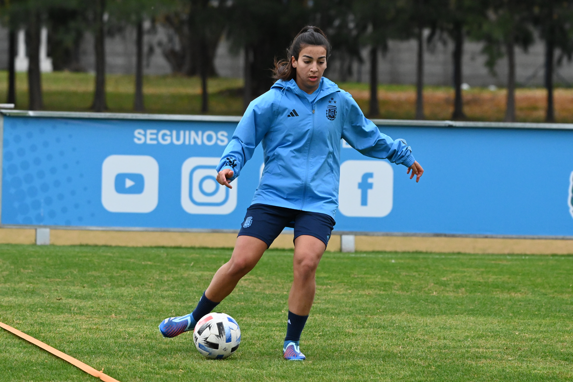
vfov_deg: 5.1
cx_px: 286
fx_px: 4297
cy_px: 191
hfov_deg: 7.6
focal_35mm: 270
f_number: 5.6
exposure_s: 1/1000
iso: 4000
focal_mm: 180
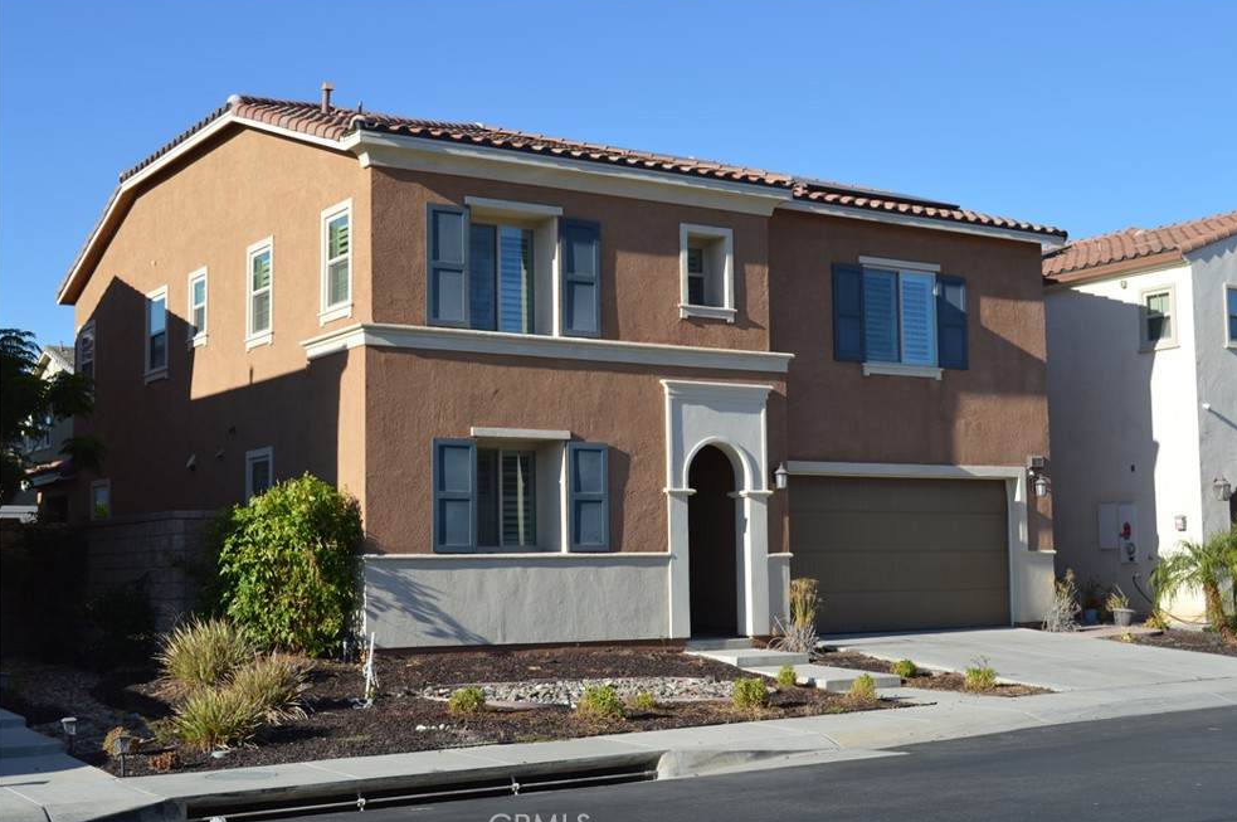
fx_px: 1716
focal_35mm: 50
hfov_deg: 39.6
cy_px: 415
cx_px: 638
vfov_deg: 26.9
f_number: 7.1
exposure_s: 1/250
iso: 100
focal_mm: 32
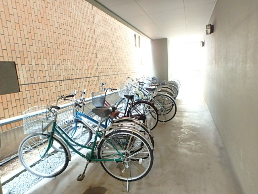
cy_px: 97
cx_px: 129
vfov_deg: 63.4
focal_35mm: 21
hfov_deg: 79.0
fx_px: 157
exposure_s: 1/8
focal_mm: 3.7
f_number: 3.5
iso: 1000
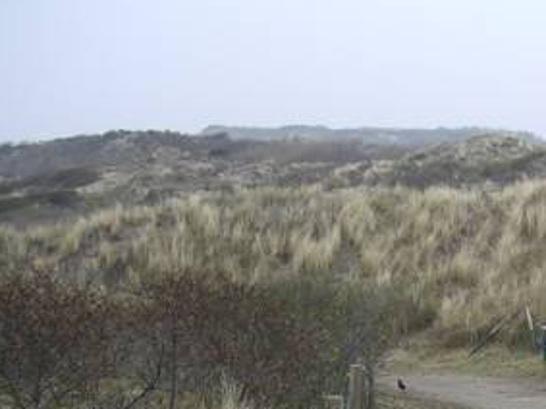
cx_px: 637
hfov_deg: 19.7
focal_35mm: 94
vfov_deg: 15.3
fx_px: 1482
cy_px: 466
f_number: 2.8
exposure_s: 1/500
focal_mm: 7.9
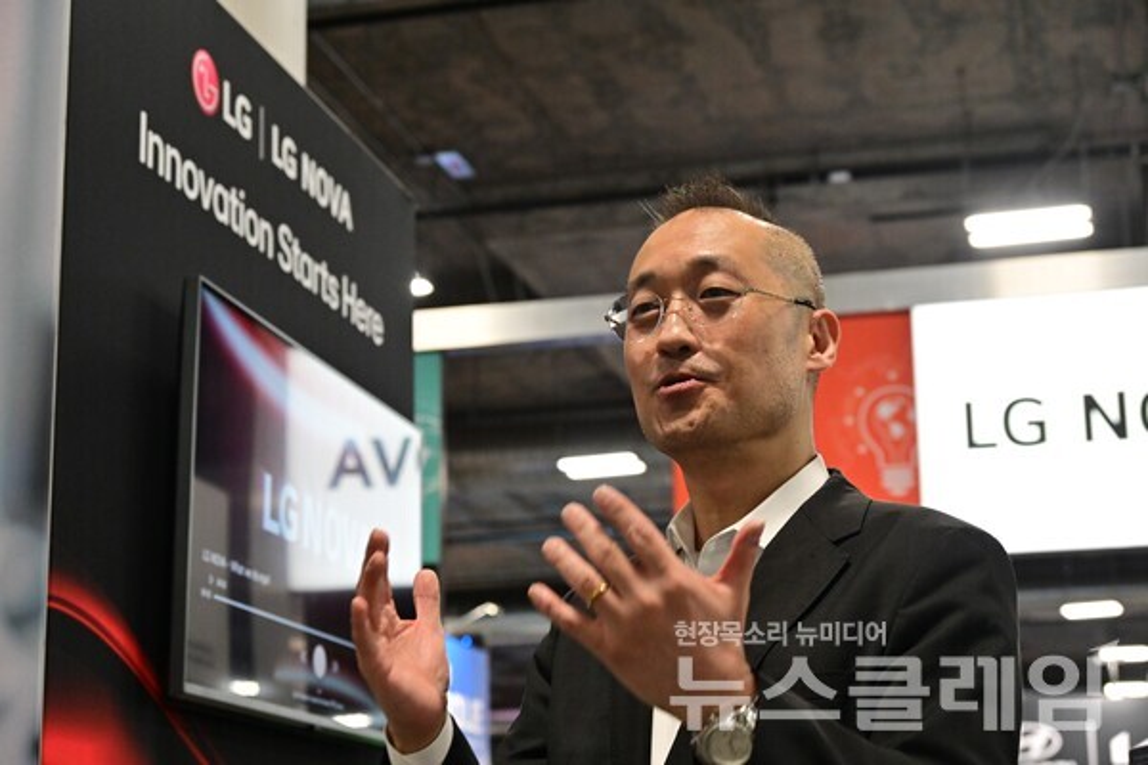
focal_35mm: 61
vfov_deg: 22.3
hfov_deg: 32.9
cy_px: 382
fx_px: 1945
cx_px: 574
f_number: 6
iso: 3200
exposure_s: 1/125
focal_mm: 61
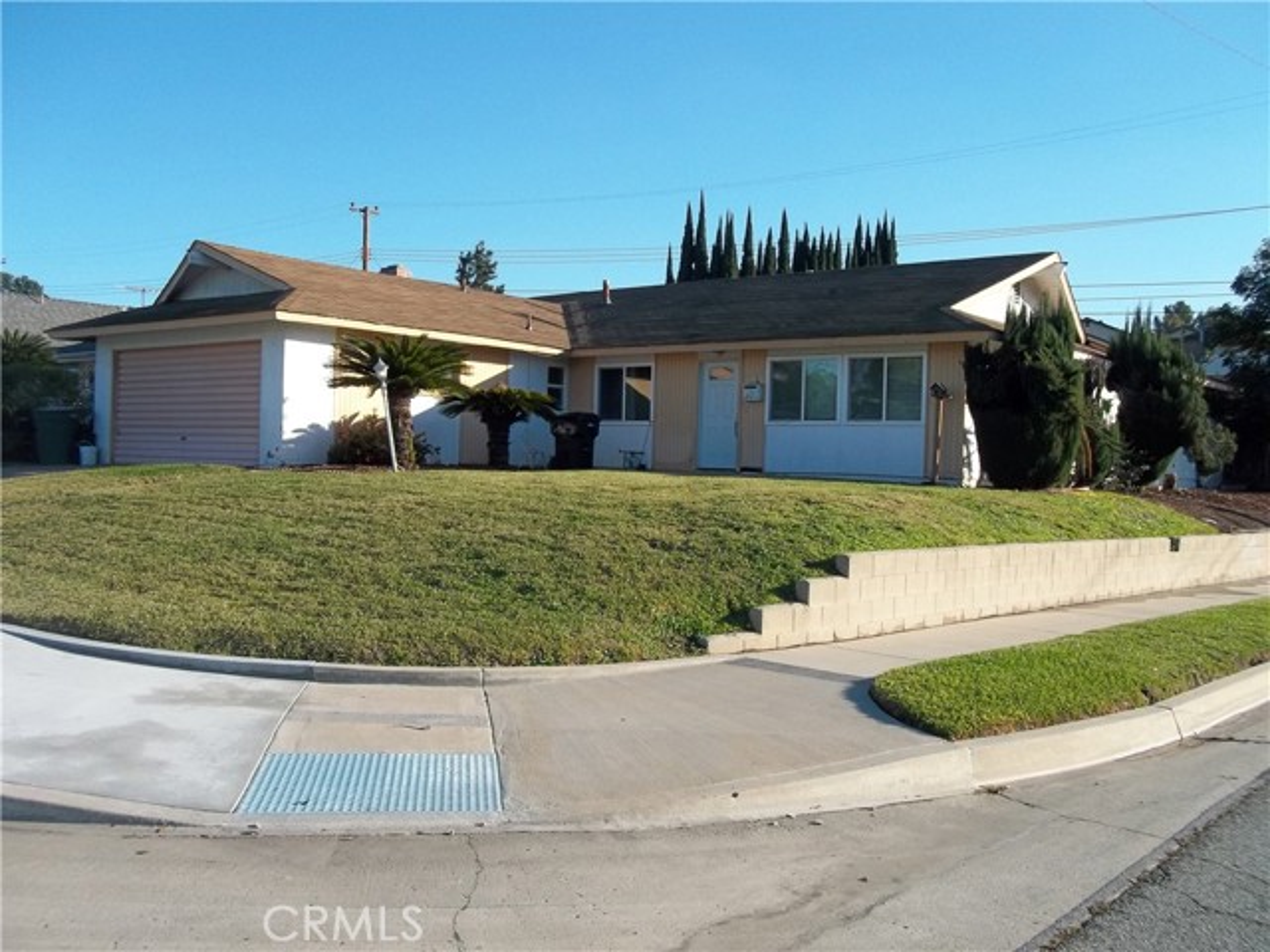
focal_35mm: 32
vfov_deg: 44.2
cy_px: 476
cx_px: 635
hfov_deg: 56.8
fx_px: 1174
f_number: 8.8
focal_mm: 5.7
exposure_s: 1/125
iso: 80
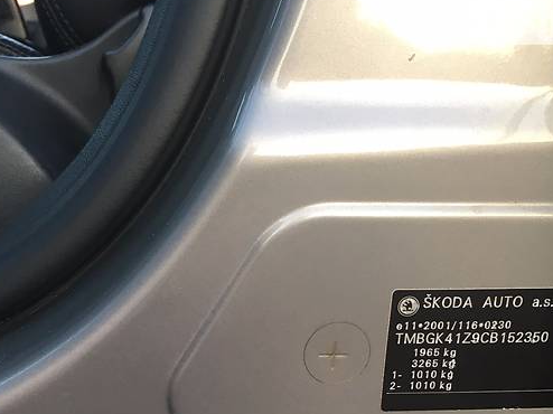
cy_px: 319
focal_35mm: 47
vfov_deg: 30.3
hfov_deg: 40.1
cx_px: 200
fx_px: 750
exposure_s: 1/33
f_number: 2.2
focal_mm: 4.2
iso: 32
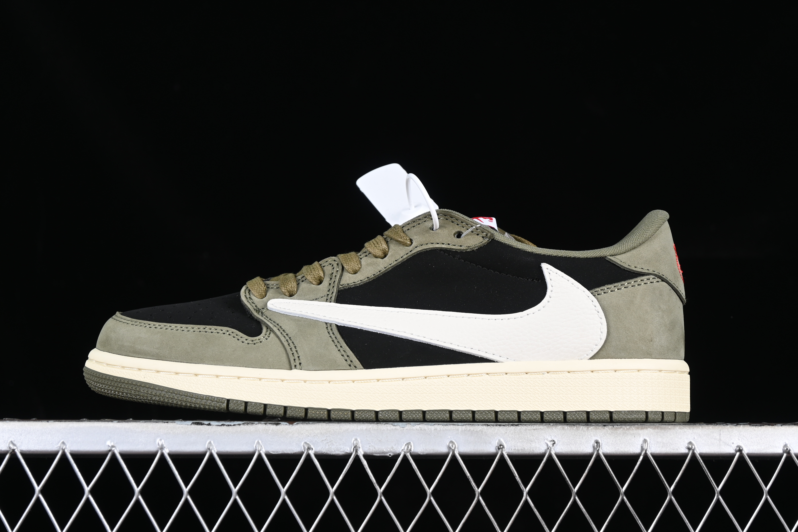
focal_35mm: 75
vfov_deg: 18.2
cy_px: 266
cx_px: 399
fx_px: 1662
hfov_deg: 27.0
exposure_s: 1/60
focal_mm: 50
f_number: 6.3
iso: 160
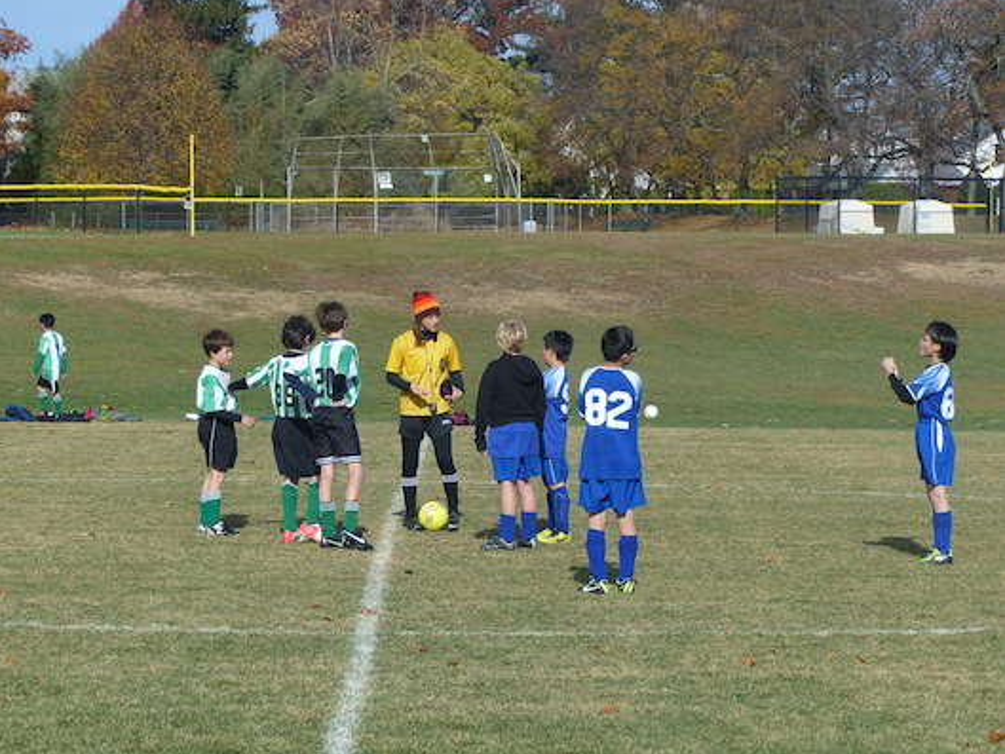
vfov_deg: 10.9
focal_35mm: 136
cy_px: 376
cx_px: 502
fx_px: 3949
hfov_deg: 14.5
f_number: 3.2
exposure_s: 1/640
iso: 100
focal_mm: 24.3
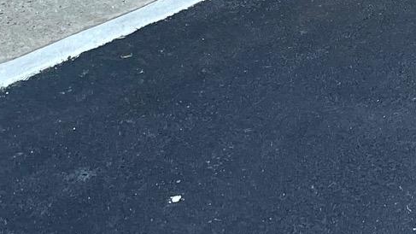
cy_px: -384
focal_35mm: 119
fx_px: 1313
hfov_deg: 17.7
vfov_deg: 8.9
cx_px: 390
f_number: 1.6
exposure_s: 1/121
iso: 100
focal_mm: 5.1
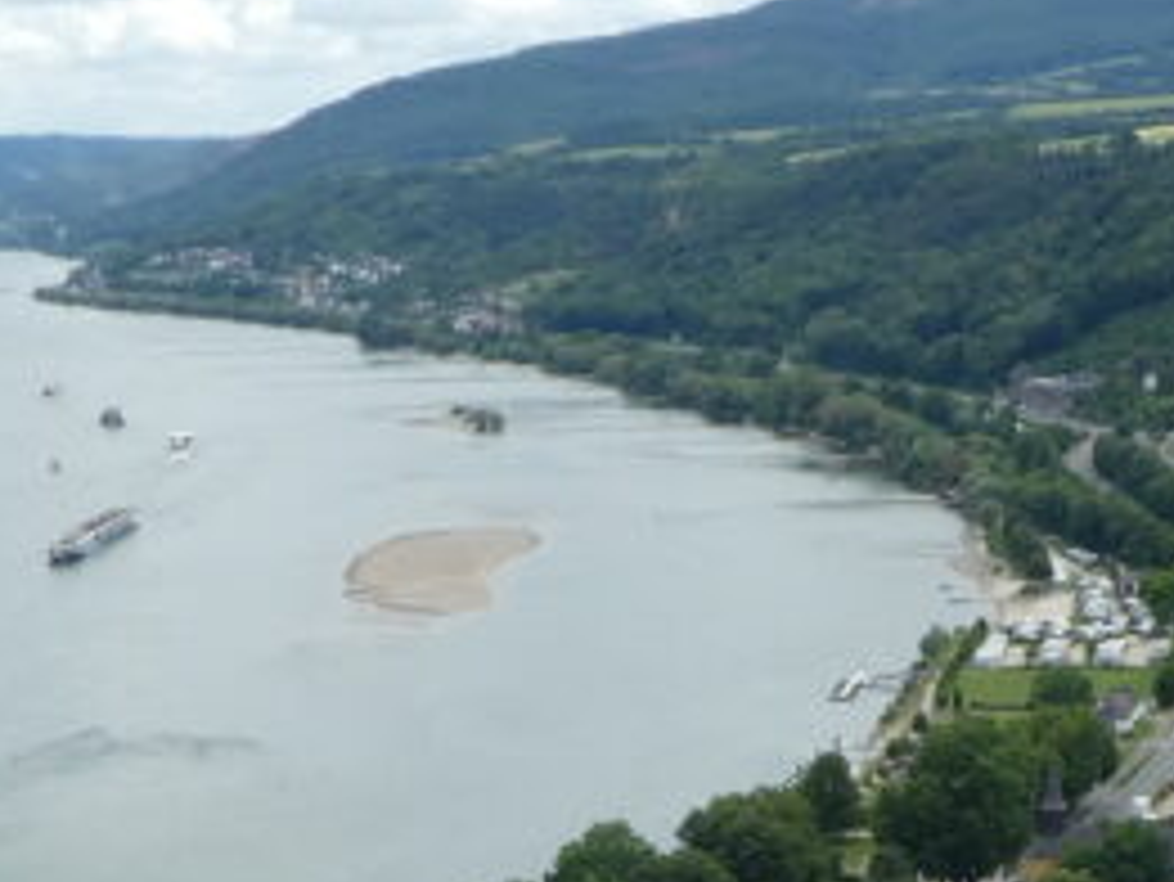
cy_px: 576
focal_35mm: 94
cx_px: 846
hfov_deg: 20.7
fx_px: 3189
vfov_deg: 15.7
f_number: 3.3
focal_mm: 4.3
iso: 80
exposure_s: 1/640
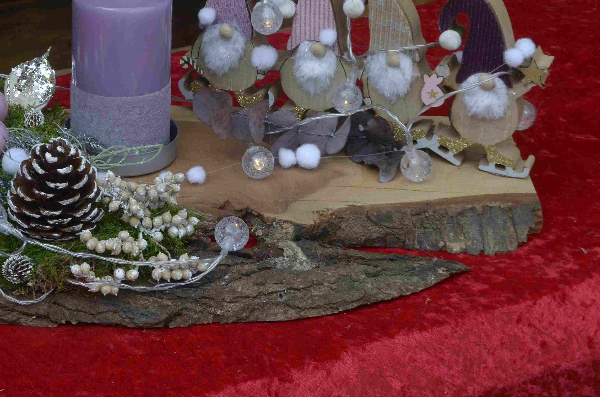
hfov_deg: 19.7
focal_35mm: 104
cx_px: 259
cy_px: 91
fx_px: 1730
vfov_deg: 13.1
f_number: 11
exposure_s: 1/125
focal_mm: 40
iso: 400
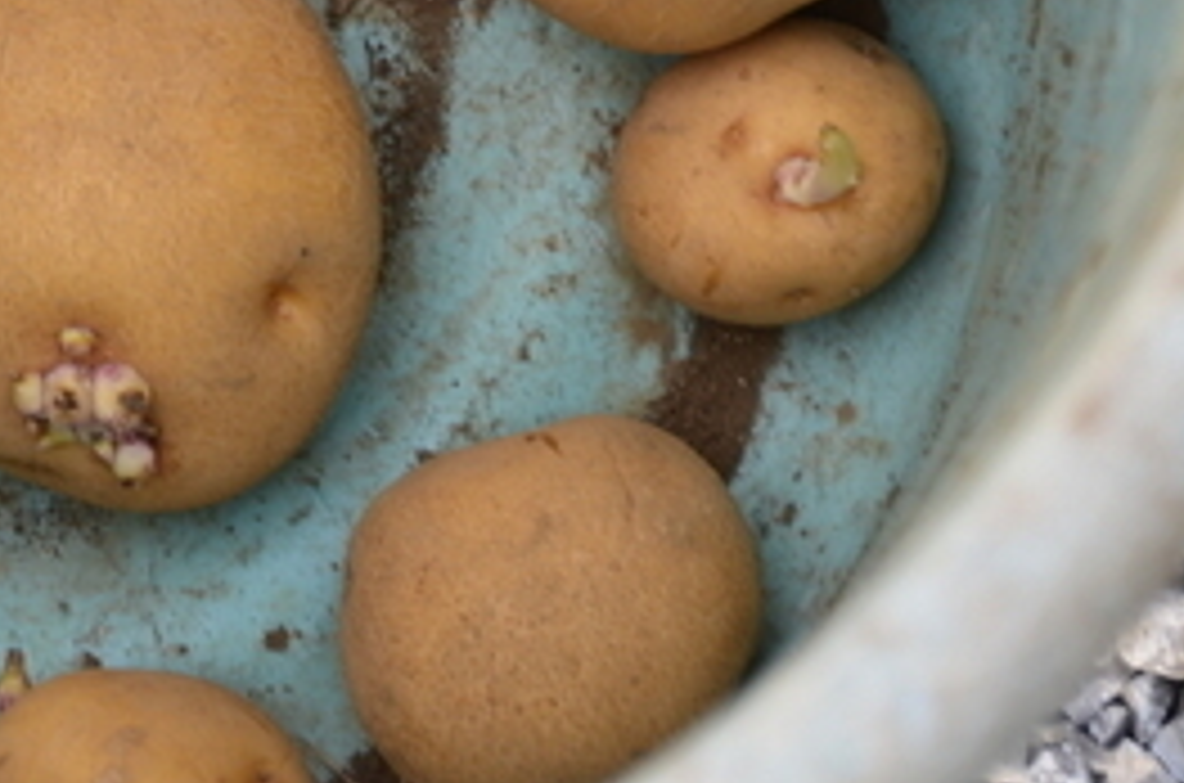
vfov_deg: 4.3
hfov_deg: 6.4
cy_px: -162
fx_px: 10499
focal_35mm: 320
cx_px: -117
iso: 140
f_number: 5.3
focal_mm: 70
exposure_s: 1/100
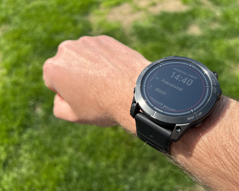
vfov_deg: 48.4
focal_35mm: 30
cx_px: 131
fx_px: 212
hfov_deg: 58.7
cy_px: 86
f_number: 1.5
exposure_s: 1/3257
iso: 50
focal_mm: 5.7
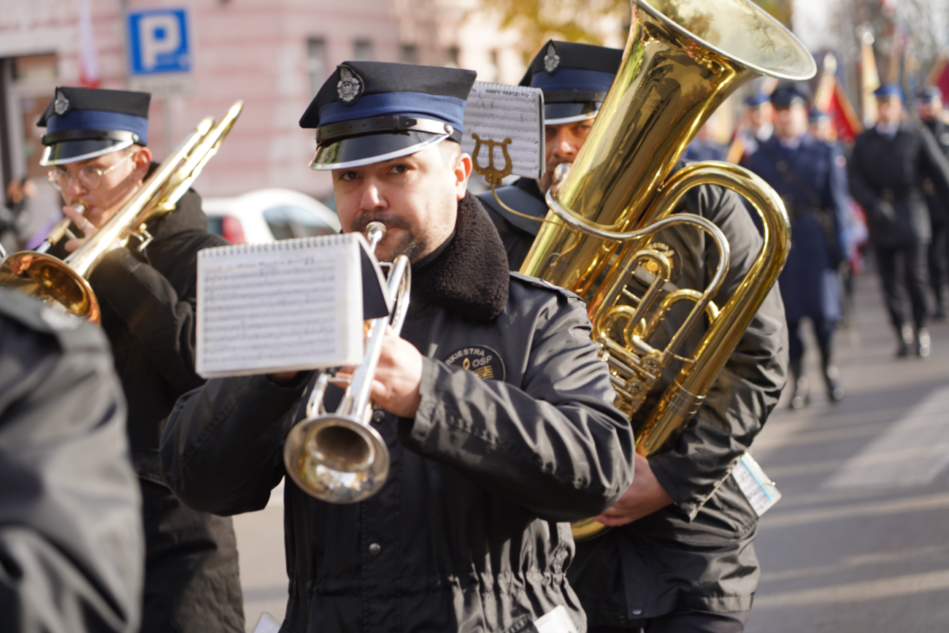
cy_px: 316
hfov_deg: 19.5
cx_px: 474
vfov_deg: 13.0
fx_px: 2768
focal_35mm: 105
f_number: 4
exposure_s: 1/200
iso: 100
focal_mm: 105
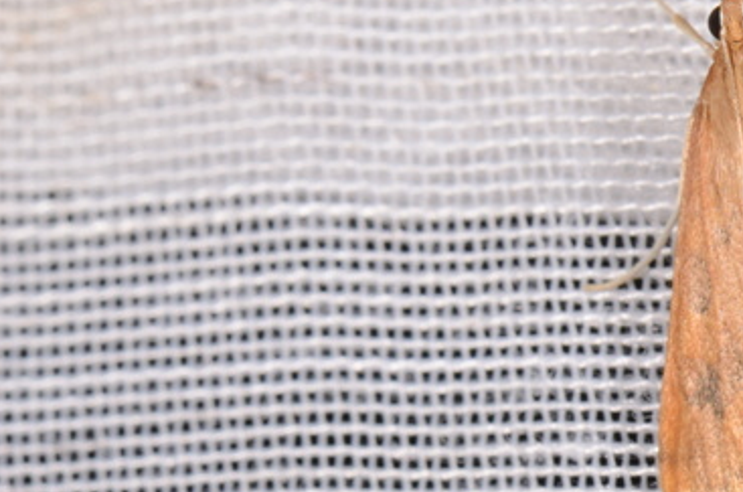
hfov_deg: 7.5
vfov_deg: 5.0
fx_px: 5665
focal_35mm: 275
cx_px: 800
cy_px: 338
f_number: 25
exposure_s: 1/60
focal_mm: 85
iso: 100
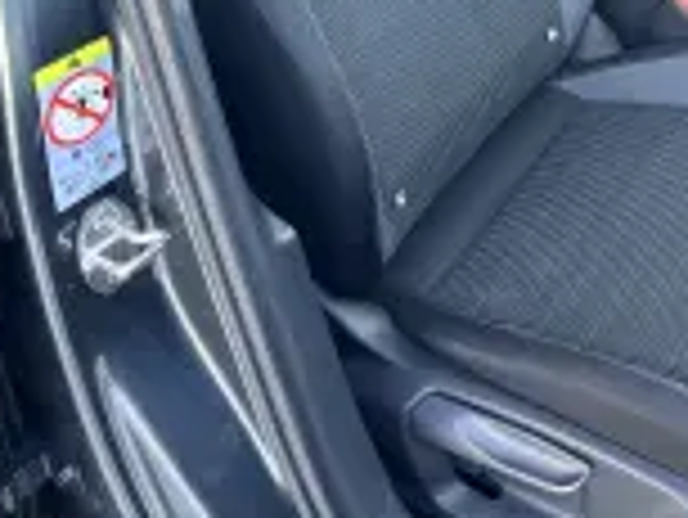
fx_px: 1213
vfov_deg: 22.4
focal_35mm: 61
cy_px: -86
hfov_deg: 31.0
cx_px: 526
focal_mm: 5.96
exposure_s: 1/105
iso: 125
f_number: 1.6
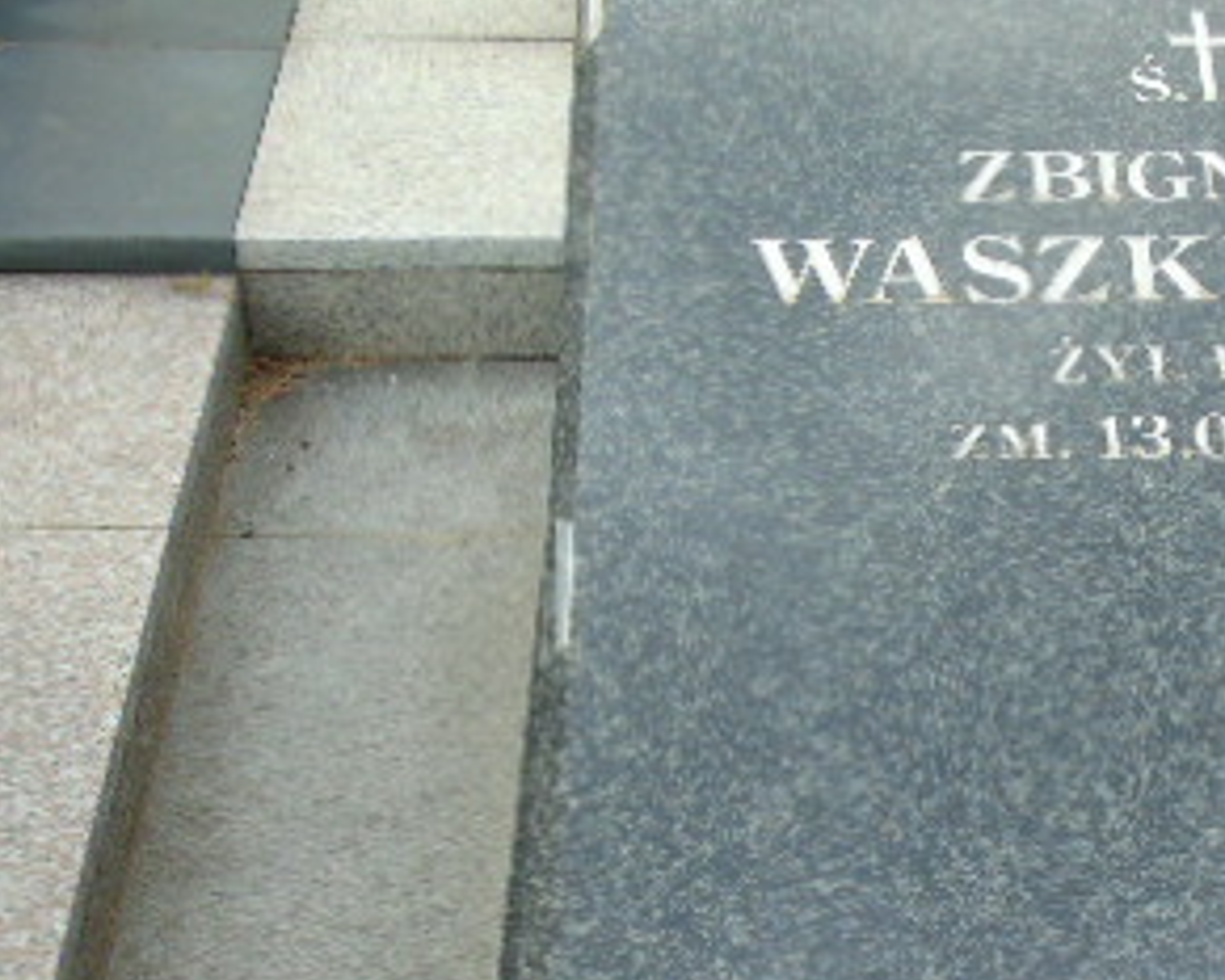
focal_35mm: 73
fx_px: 2648
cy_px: 875
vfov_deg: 20.6
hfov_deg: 25.1
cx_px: 1137
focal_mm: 6.1
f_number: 3.8
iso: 80
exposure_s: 1/100
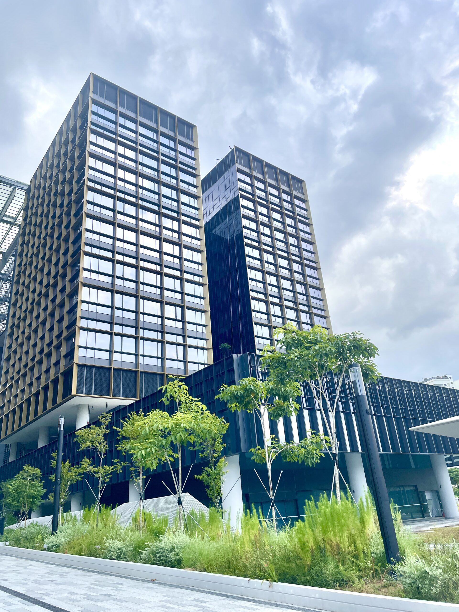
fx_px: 460
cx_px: 230
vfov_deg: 67.3
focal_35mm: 26
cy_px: 306
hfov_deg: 53.1
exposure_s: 1/1453
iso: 32
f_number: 1.6
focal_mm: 4.2
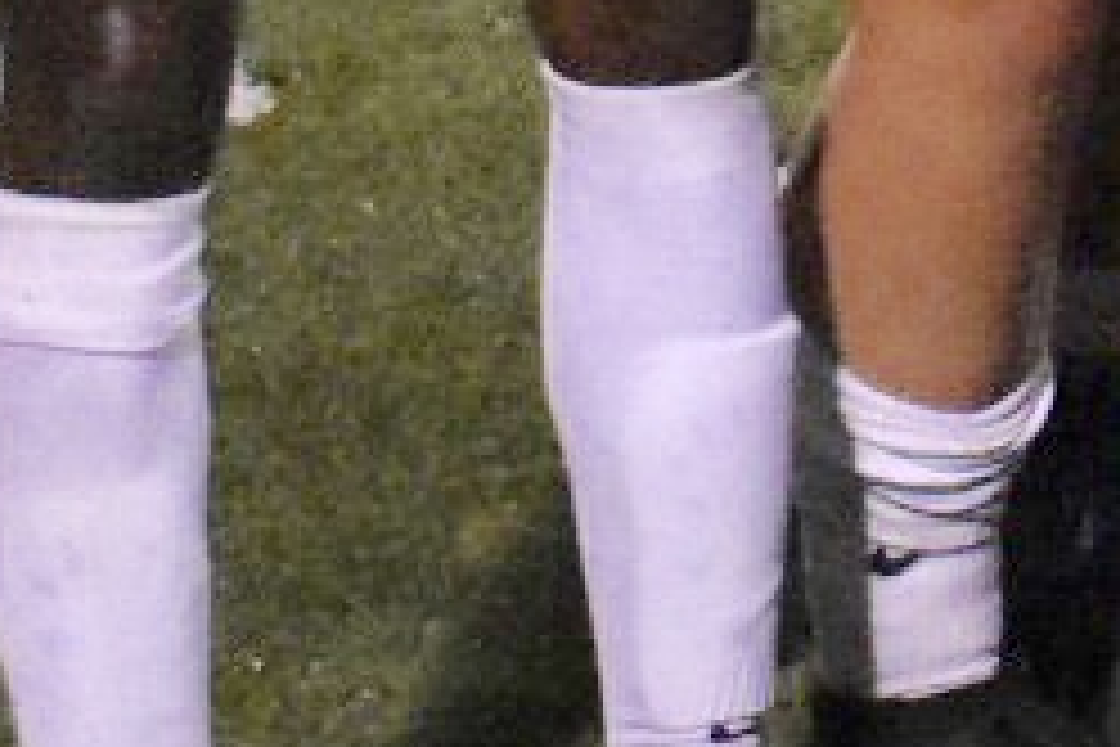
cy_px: -1112
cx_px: 3441
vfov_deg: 3.6
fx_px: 11541
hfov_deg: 5.2
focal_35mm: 371
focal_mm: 38
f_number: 4.8
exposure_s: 1/1000
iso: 10000
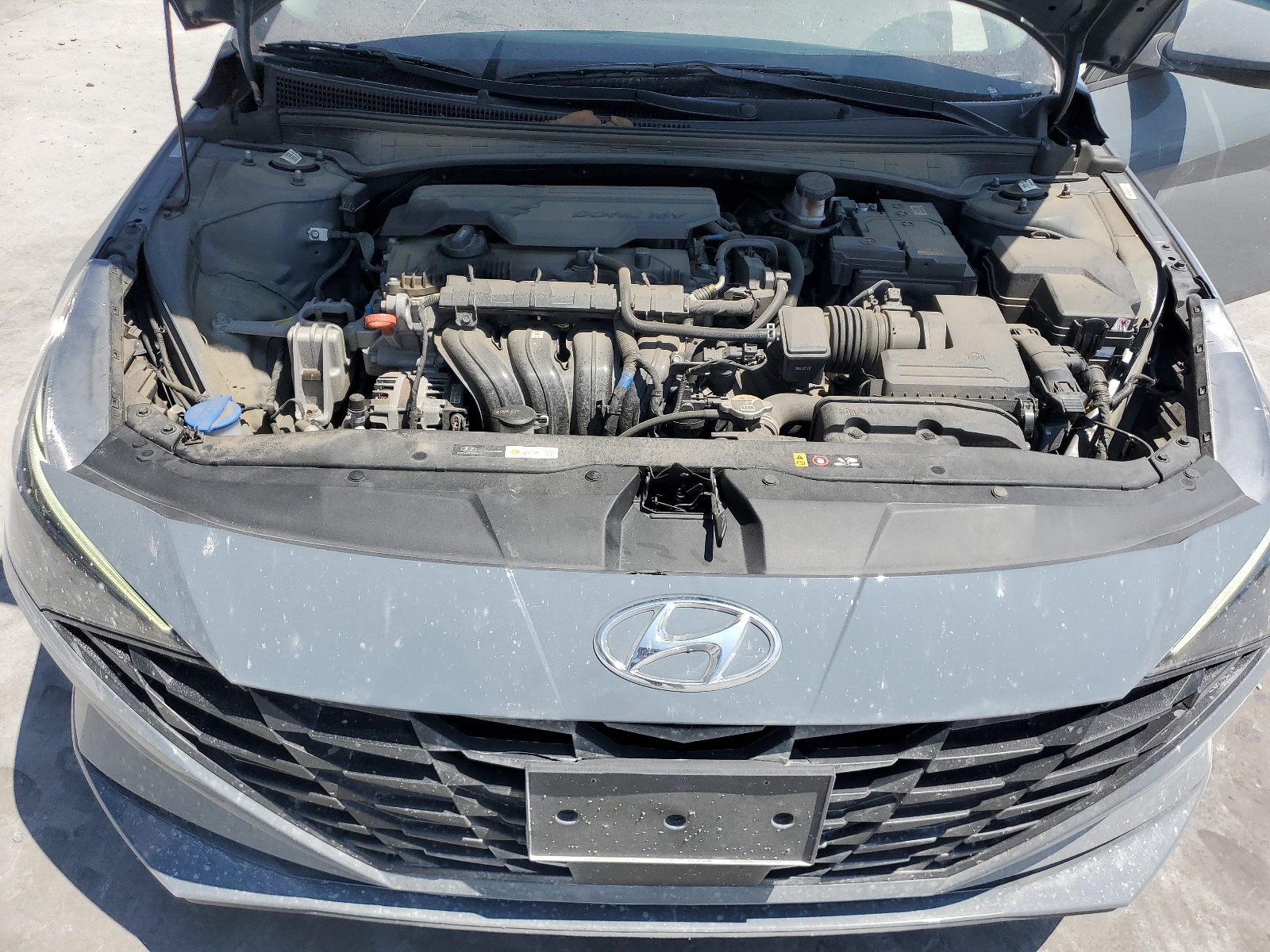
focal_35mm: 26
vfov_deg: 53.1
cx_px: 635
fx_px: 954
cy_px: 476
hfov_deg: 67.3
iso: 50
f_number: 1.5
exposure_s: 1/2500
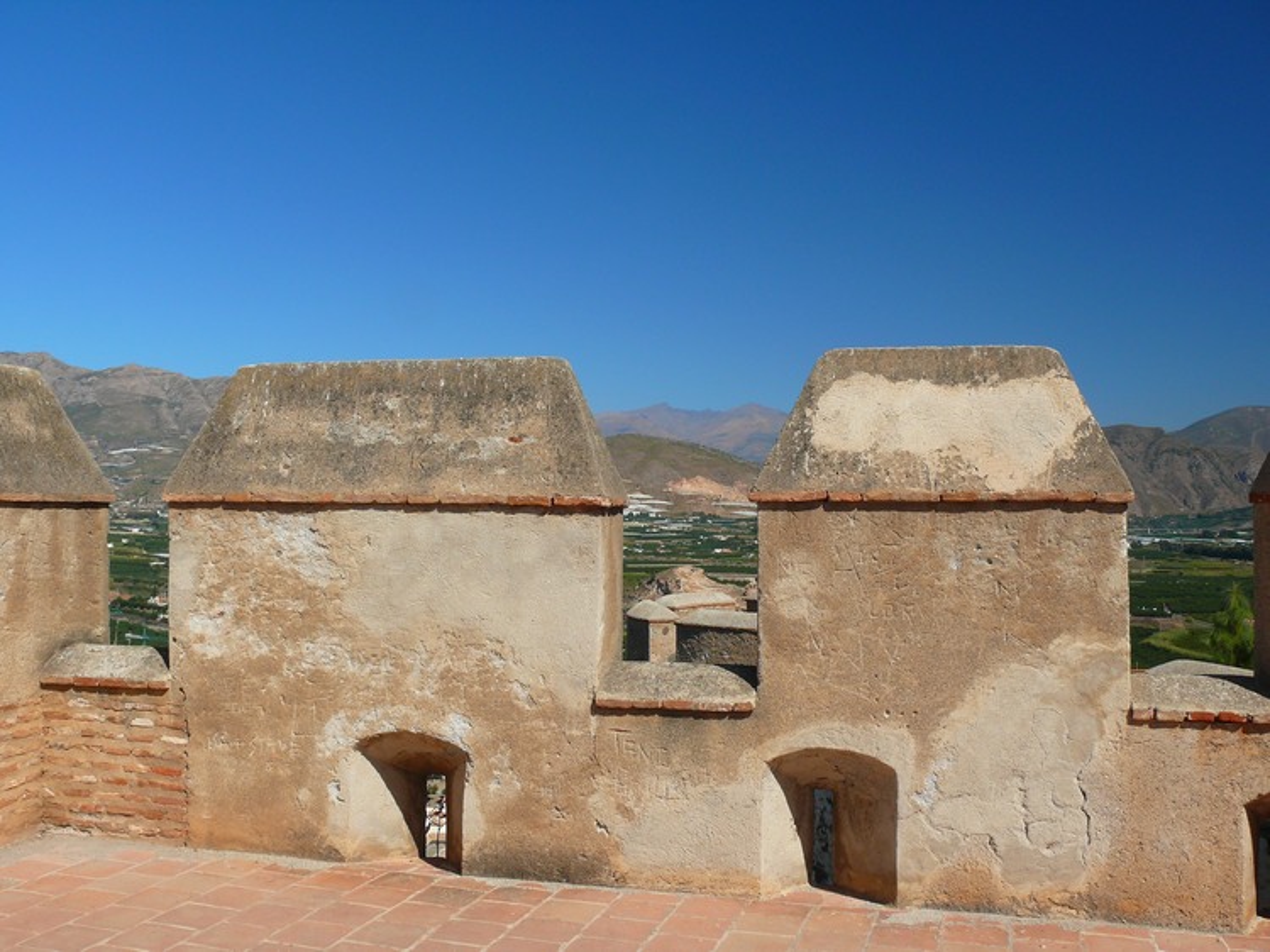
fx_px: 1284
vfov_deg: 40.7
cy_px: 476
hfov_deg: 52.6
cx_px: 635
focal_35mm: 35
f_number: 5.6
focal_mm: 7.4
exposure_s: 1/250
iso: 100
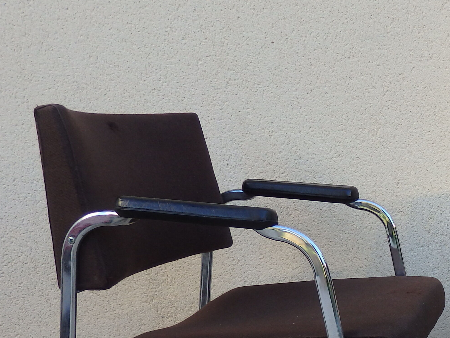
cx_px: 443
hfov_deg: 31.0
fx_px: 754
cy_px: 331
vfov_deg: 24.2
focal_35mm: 58
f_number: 3
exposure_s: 1/200
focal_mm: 4.5
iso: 125
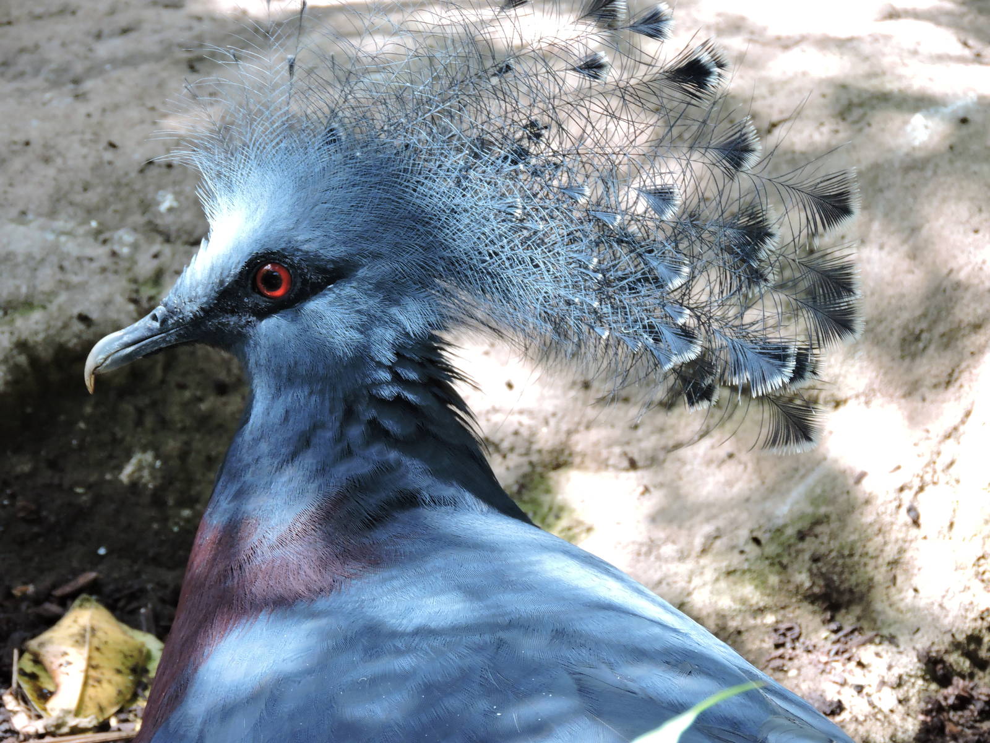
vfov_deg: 4.6
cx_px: 495
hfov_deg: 6.1
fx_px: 9295
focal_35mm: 325
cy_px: 372
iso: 400
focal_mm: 58
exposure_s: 1/80
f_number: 4.8
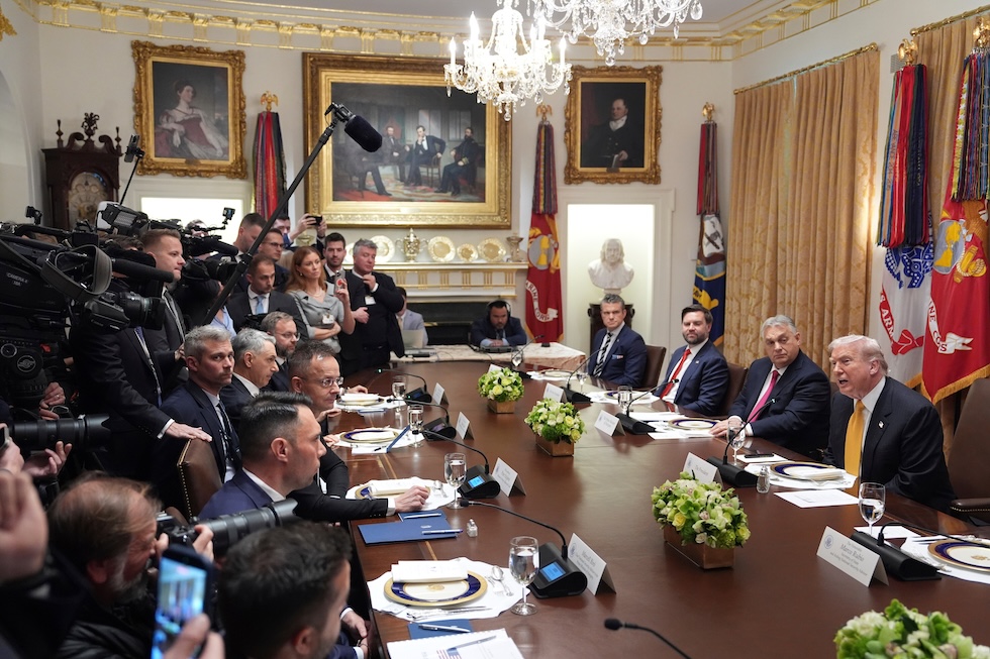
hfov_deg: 55.8
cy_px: 330
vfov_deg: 38.9
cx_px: 495
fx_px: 935
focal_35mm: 34
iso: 3200
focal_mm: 34
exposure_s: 1/250
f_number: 2.8
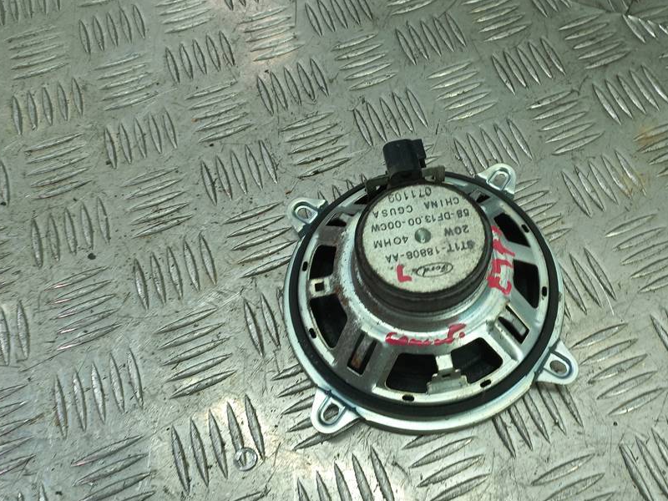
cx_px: 418
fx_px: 618
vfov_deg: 44.1
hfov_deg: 56.1
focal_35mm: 32
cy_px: 266
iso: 50
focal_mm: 4.6
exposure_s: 1/50
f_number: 1.8
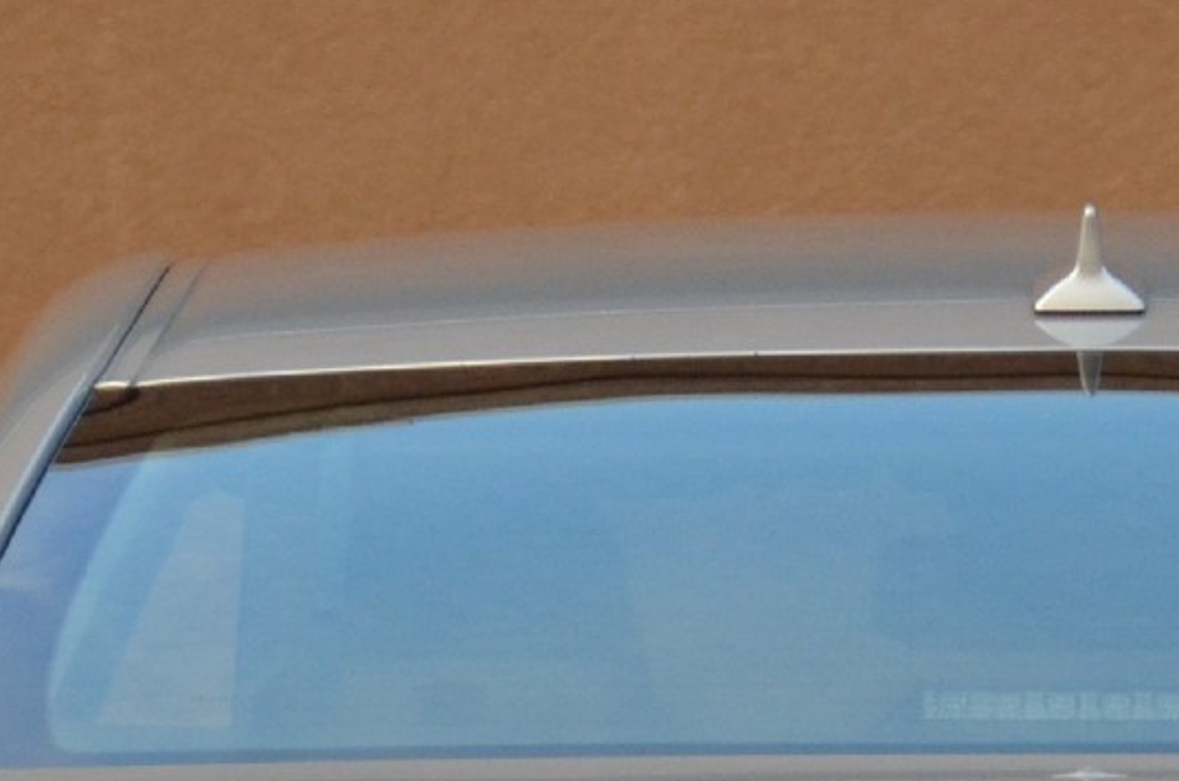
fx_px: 34228
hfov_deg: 2.0
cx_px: 990
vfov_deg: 1.3
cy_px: 1244
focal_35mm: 1047
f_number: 5.6
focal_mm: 150
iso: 900
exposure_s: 1/500
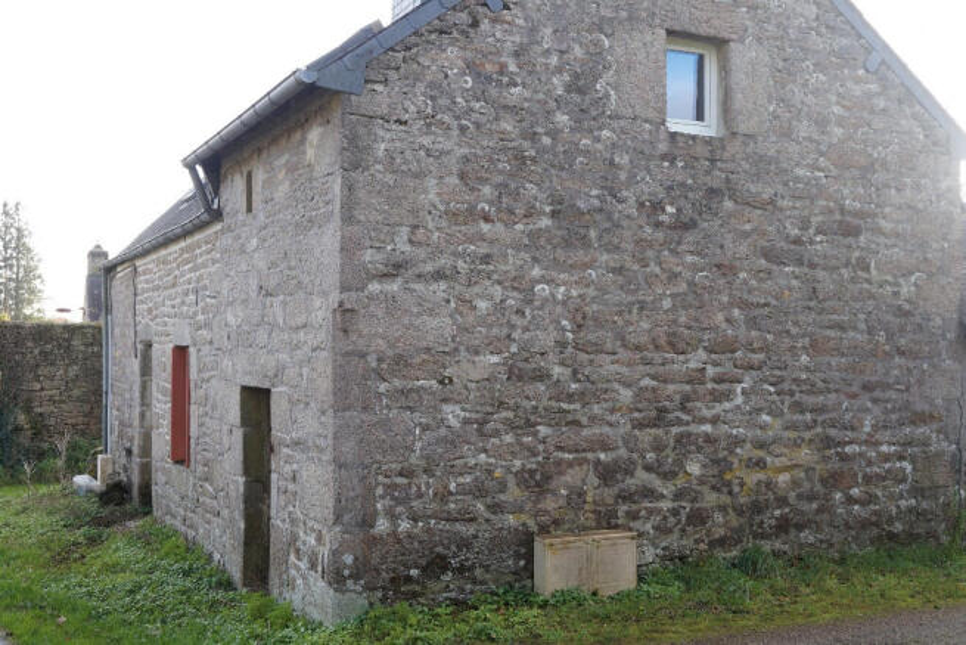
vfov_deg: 36.9
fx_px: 966
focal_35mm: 36
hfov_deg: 53.1
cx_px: 483
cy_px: 322
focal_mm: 24
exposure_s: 1/100
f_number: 5
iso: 200
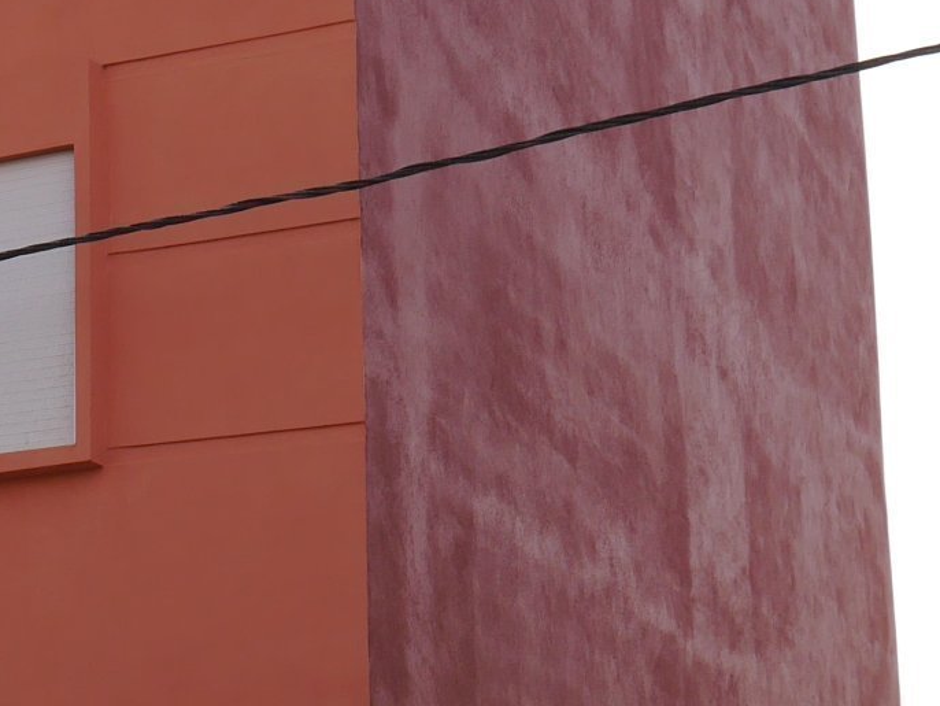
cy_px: 431
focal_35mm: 100
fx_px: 2716
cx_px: -274
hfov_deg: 18.3
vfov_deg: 14.8
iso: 160
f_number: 7.1
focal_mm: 14
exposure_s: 1/500
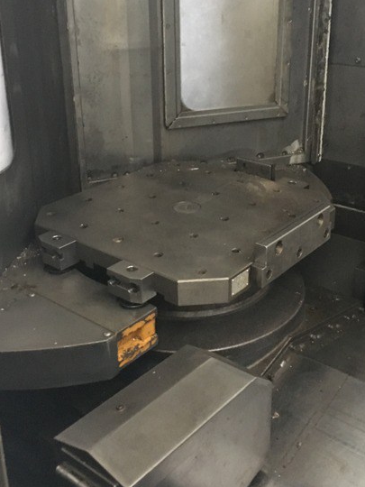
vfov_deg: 43.5
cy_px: 185
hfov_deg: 33.6
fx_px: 605
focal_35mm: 43
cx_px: 197
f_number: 2.2
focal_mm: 4.15
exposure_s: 1/17
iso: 320
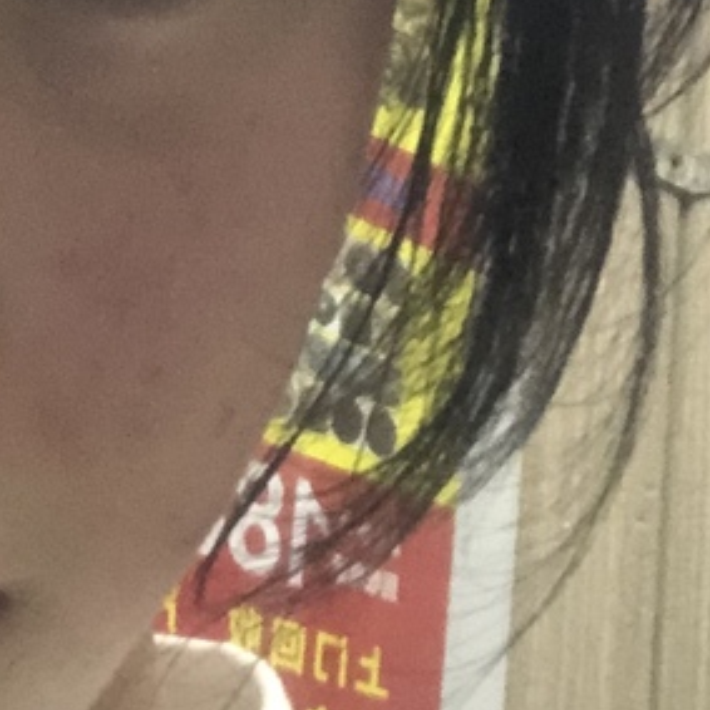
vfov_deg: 15.8
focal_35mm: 108
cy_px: -8
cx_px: -157
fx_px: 2506
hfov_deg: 15.5
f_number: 2.2
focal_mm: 2.87
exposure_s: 1/30
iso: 400
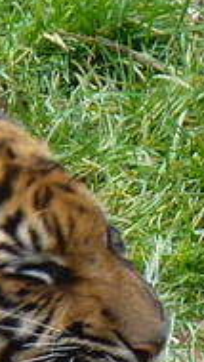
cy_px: 553
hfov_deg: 1.4
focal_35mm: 897
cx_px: 185
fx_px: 8618
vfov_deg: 2.4
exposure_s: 1/60
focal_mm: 17.4
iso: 80
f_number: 4
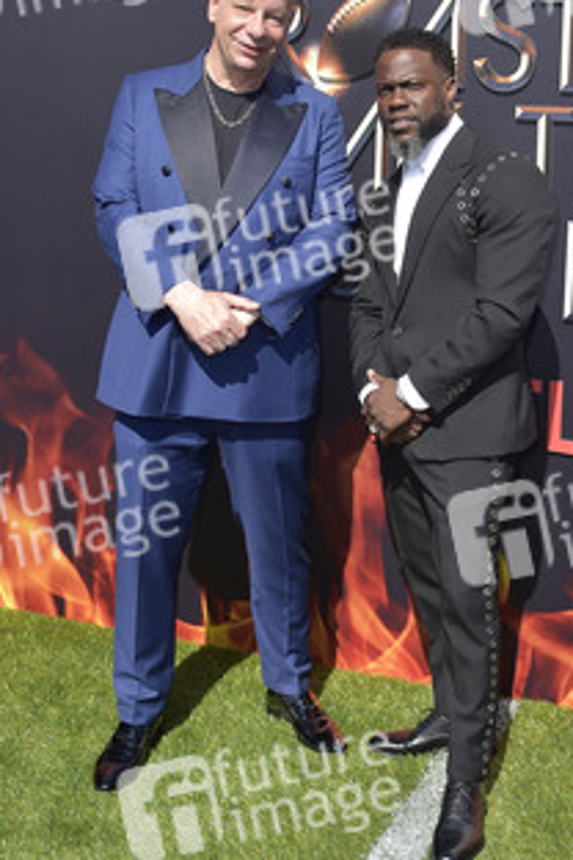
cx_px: 340
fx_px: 979
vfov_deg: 47.3
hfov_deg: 32.5
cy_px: 383
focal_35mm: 41
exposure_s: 1/250
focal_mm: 32
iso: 250
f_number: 8
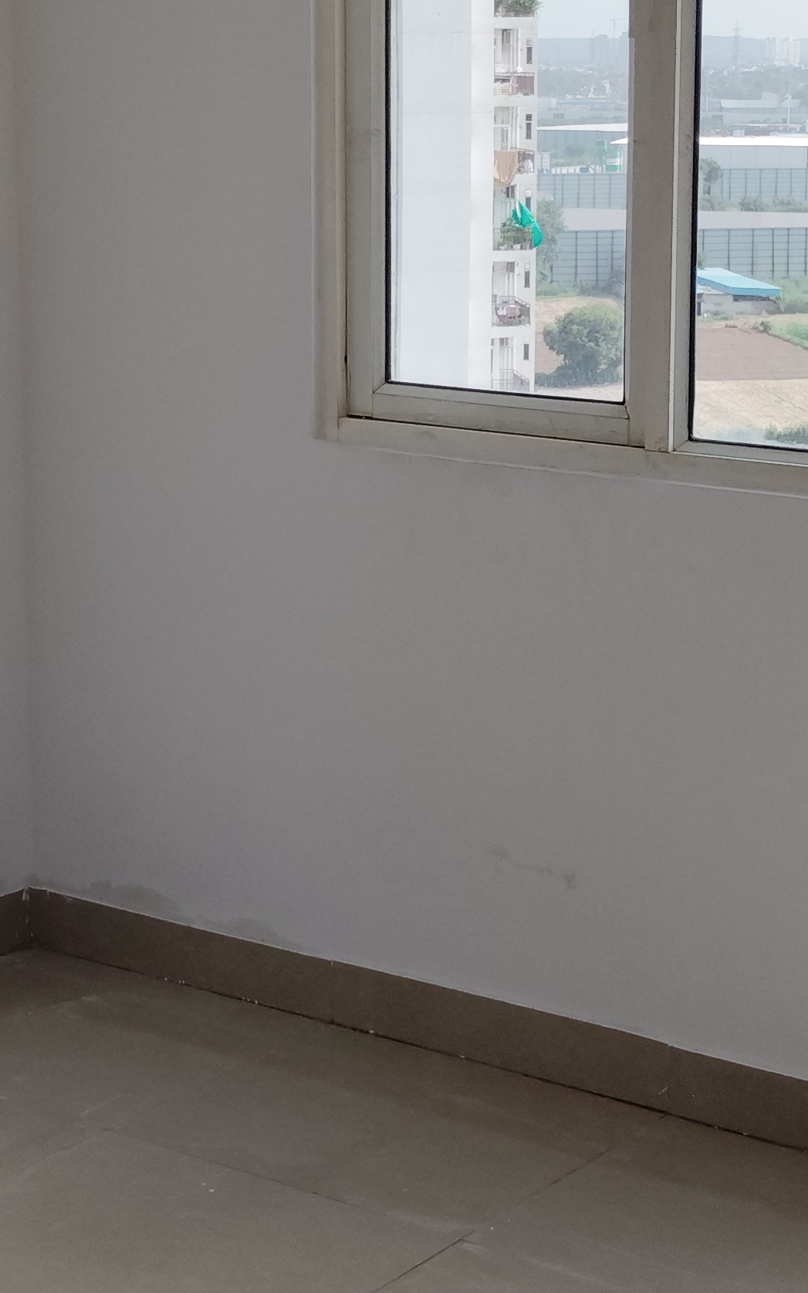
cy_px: 516
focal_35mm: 75
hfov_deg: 17.4
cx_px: 366
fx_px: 2642
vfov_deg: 27.4
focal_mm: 4.25
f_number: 1.8
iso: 50
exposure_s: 1/912
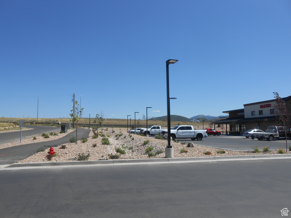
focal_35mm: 26
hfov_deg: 67.3
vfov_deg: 53.1
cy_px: 109
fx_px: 219
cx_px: 146
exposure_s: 1/1250
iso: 80
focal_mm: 4.6
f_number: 3.5
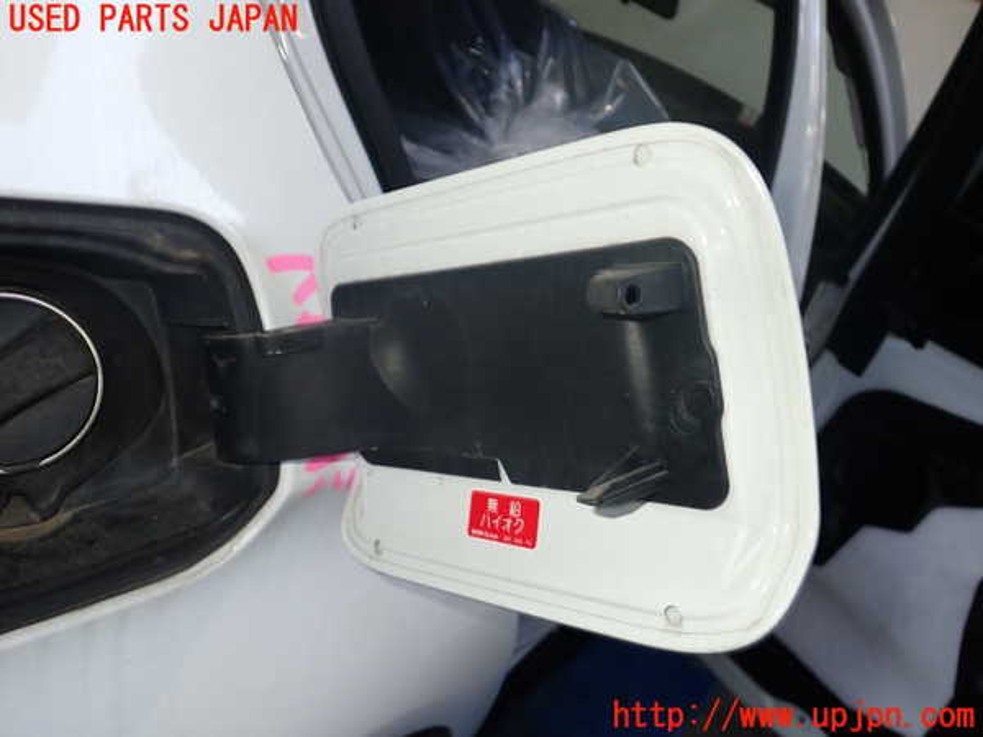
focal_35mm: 30
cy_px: 368
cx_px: 492
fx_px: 852
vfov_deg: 46.8
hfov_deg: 60.0
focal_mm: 5.4
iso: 200
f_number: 6.3
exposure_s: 1/30
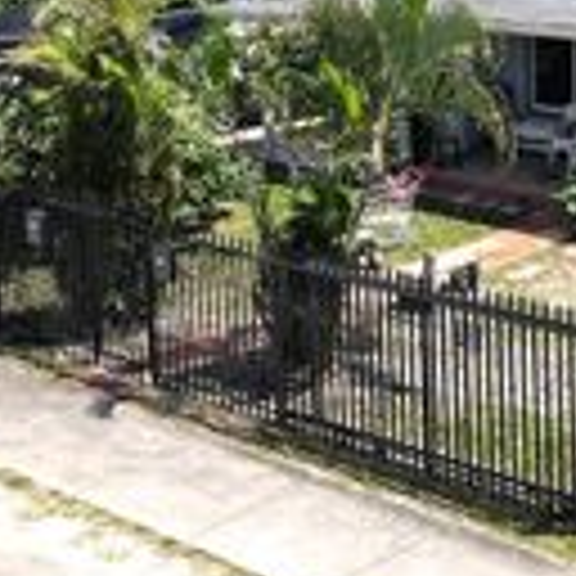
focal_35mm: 83
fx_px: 1563
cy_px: -34
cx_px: 652
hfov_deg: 19.9
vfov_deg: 20.1
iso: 100
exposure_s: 1/1000
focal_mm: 4.5
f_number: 2.8
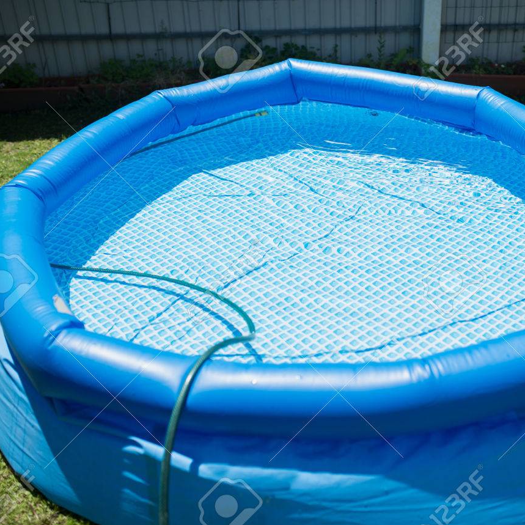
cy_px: 261
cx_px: 337
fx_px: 772
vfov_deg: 37.6
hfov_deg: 37.3
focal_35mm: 45
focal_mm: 35
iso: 100
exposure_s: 1/4000
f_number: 2
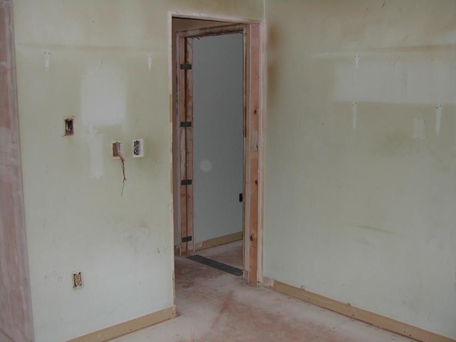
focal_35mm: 38
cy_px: 171
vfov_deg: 37.7
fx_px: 501
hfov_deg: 49.0
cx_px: 228
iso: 100
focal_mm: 8
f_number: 2.8
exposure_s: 1/60
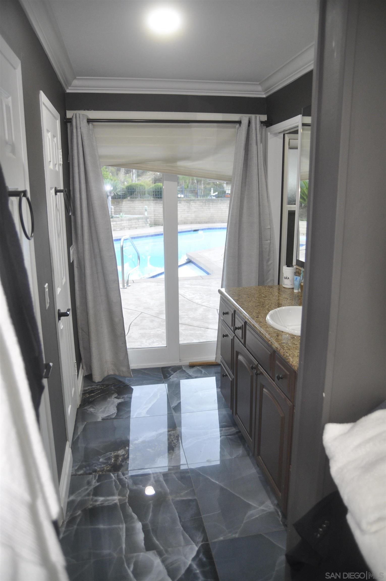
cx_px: 193
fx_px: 774
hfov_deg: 28.0
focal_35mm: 48
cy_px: 290
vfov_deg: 41.2
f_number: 2.8
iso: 560
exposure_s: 1/125
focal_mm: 32
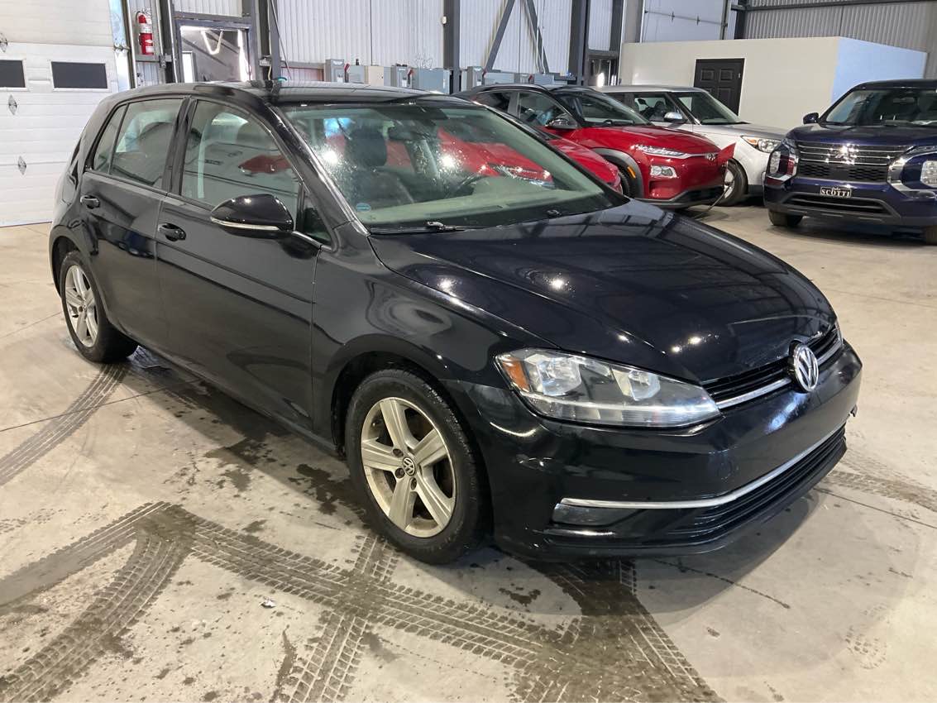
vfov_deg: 48.2
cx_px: 468
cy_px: 352
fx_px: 785
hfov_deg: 61.7
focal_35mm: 29
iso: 160
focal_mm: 3
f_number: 1.8
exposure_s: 1/60
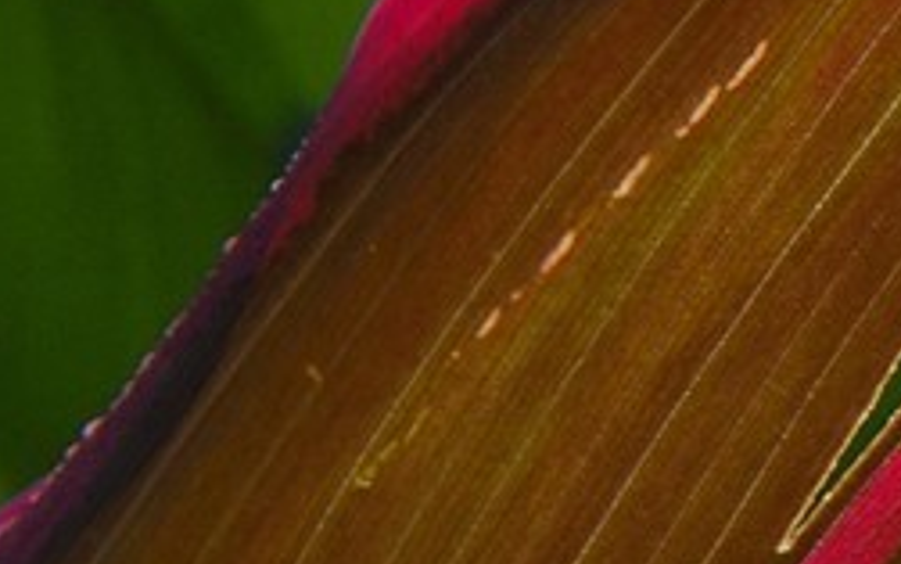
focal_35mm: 338
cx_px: 2423
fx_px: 8302
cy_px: 137
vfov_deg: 3.9
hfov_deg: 5.9
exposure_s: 1/100
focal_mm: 52
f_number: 18
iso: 800
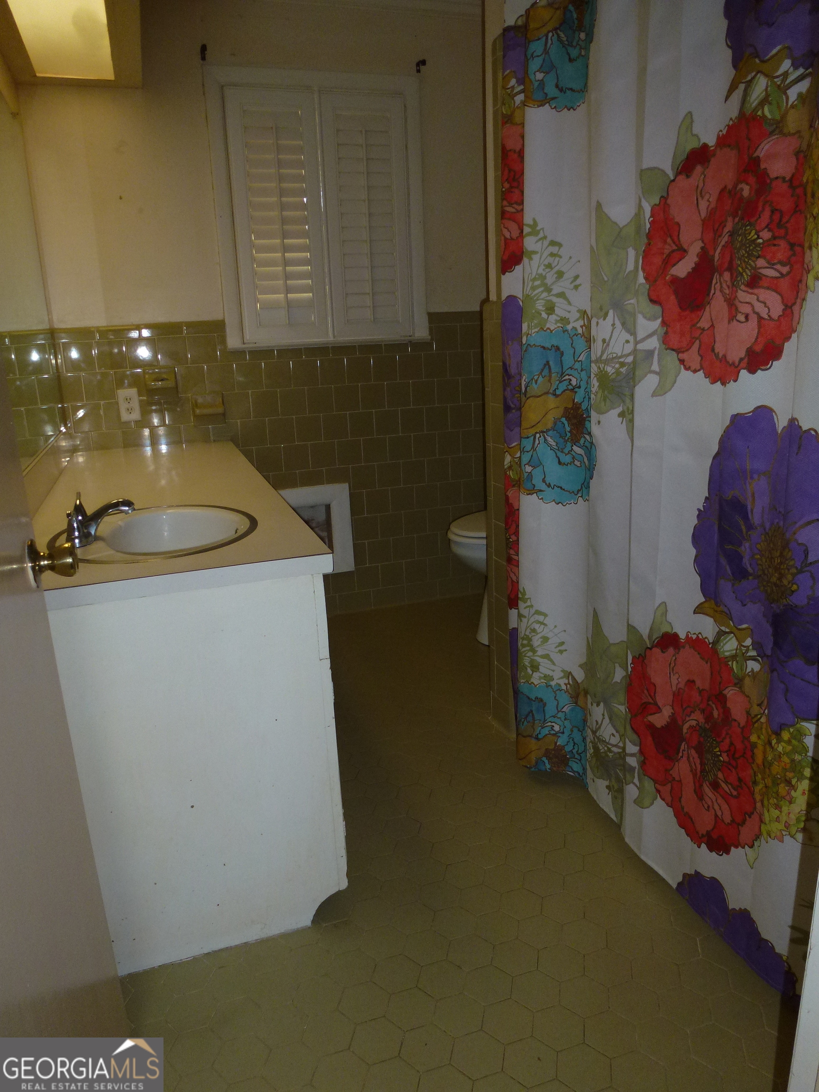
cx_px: 410
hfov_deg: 56.8
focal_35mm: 24
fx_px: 757
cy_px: 546
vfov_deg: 71.6
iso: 200
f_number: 3.3
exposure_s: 1/60
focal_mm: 4.3
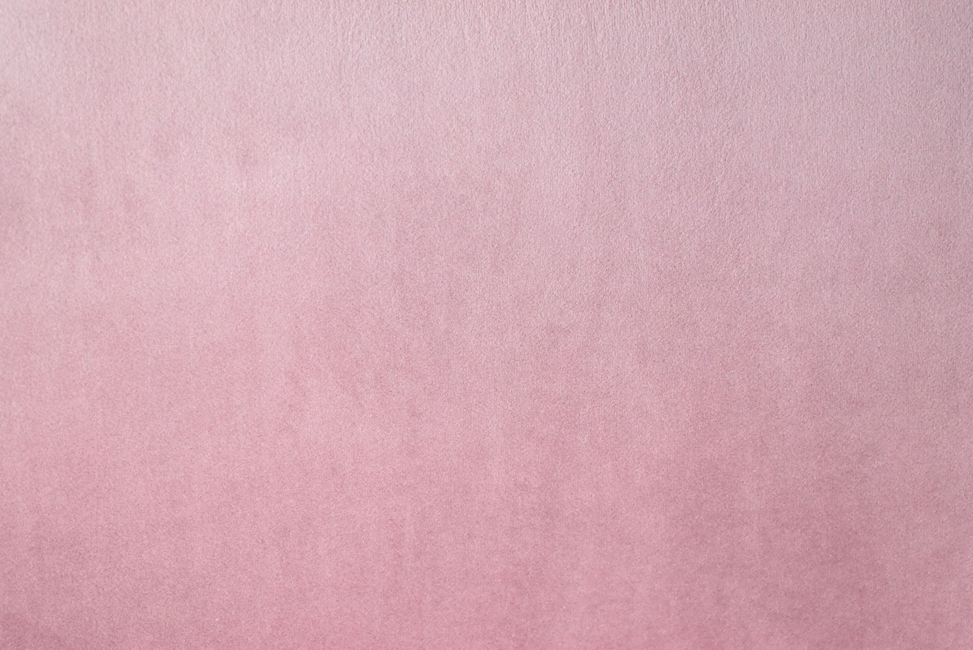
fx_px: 1542
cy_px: 325
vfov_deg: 23.8
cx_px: 486
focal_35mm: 57
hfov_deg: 35.0
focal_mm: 38
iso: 3200
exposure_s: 1/100
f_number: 4.8
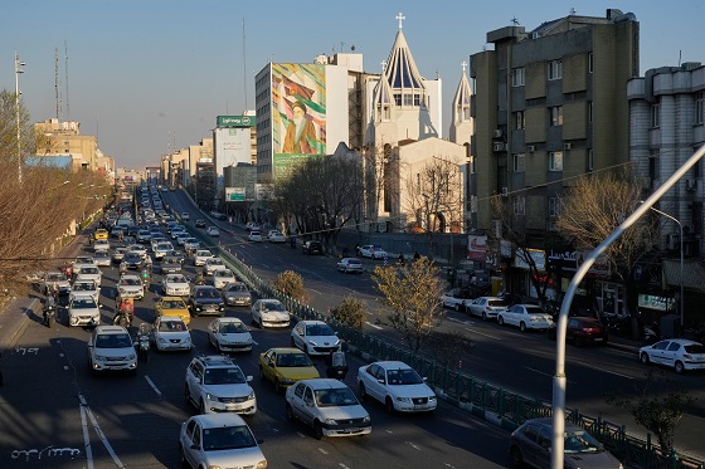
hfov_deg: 42.8
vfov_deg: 29.2
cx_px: 352
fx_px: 901
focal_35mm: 46
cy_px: 234
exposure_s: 1/640
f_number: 16
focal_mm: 46
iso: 1000
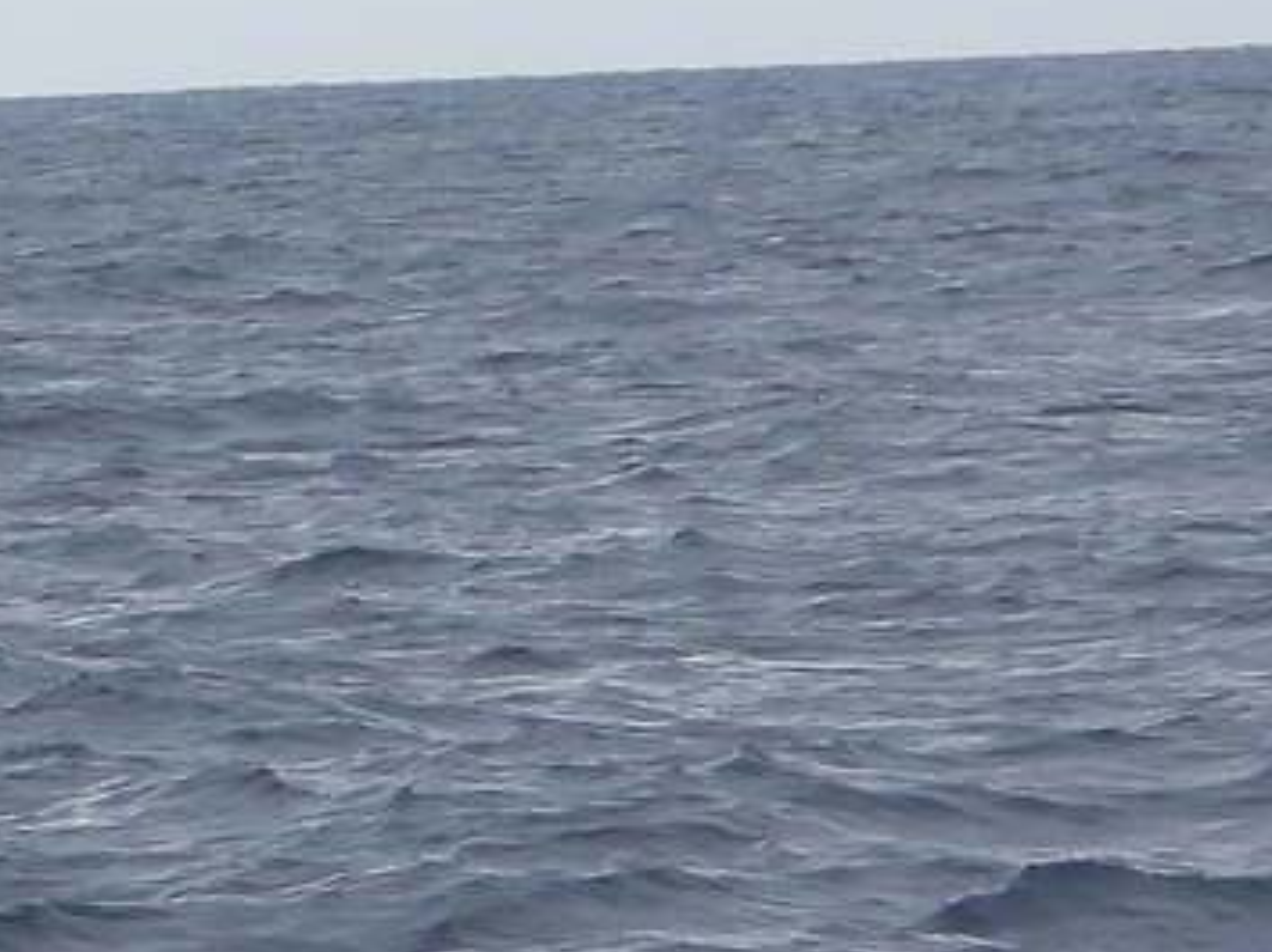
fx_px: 25962
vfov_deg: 2.1
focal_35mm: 707
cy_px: 718
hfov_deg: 2.8
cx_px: -1797
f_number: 4
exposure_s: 1/640
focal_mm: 22.5
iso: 100
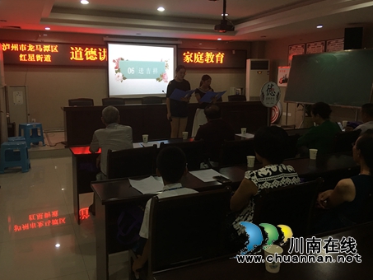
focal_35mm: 32
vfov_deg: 44.1
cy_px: 127
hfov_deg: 56.8
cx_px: 182
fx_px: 345
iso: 50
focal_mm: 4.15
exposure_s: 1/17
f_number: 2.2
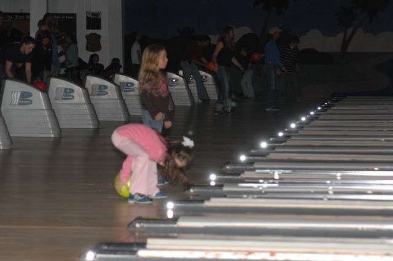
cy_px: 130
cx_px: 196
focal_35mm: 188
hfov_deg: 11.0
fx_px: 2044
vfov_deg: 7.3
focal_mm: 125
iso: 400
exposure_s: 1/125
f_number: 5.3
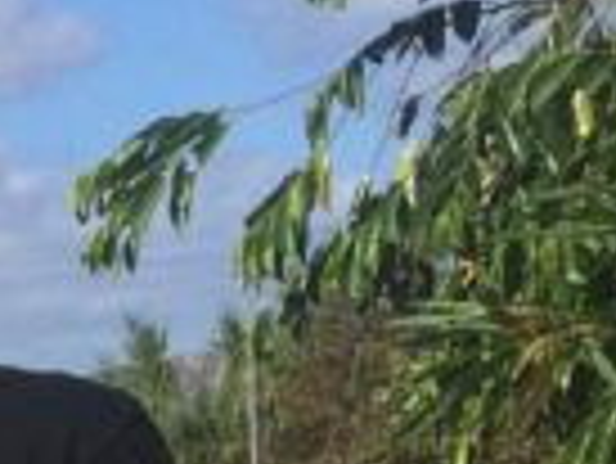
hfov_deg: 7.6
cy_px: 1005
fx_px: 3847
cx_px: -1448
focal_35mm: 216
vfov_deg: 6.6
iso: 32
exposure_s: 1/3731
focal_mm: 4.15
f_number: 2.2
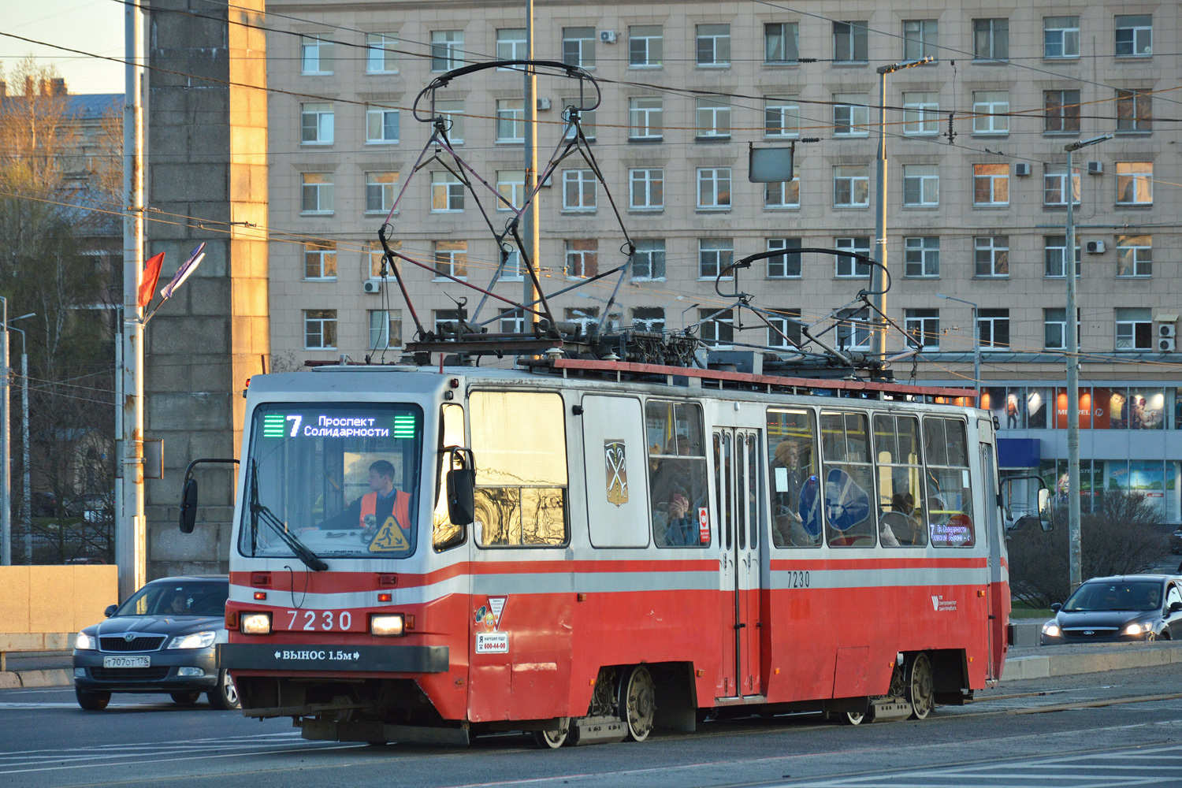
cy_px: 394
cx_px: 591
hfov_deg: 13.0
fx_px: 5171
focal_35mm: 158
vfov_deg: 8.7
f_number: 5.6
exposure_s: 1/200
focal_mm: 105
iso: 400
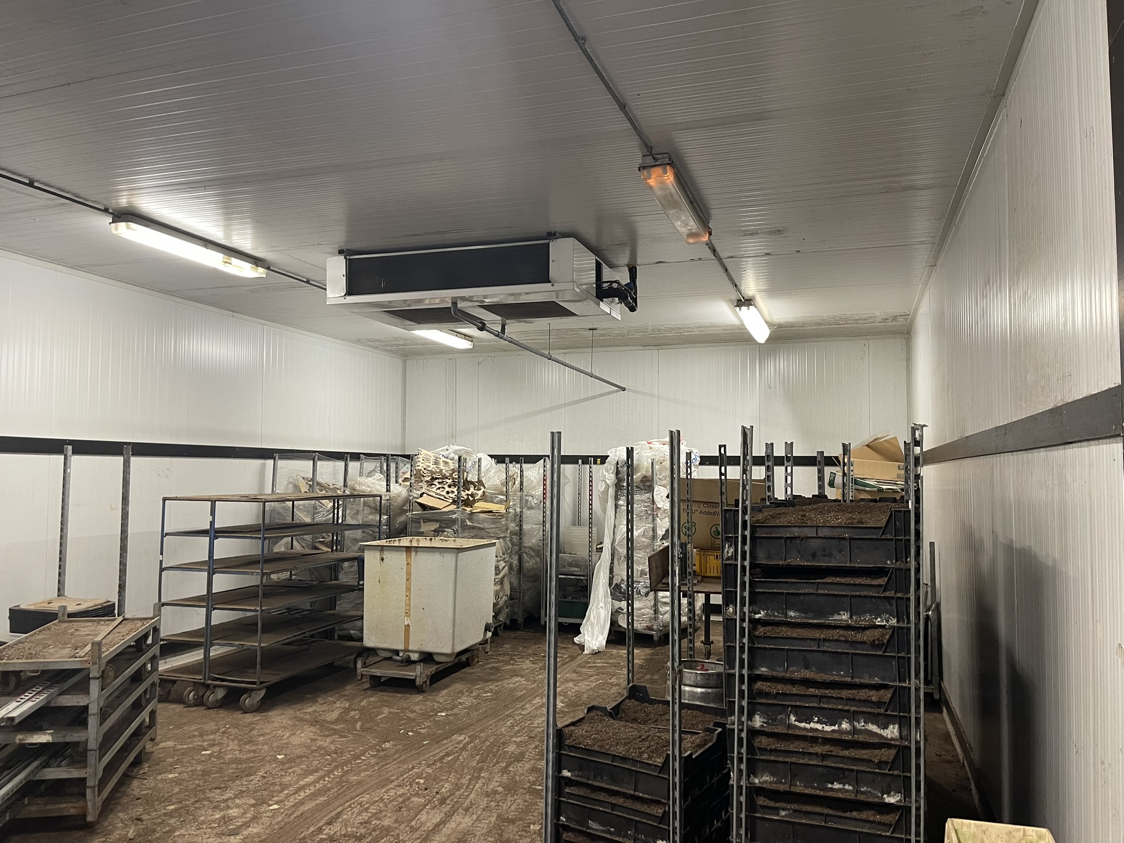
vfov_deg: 54.9
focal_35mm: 25
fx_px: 812
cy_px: 422
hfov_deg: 69.4
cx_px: 562
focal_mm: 5.1
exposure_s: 1/50
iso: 200
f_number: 1.6
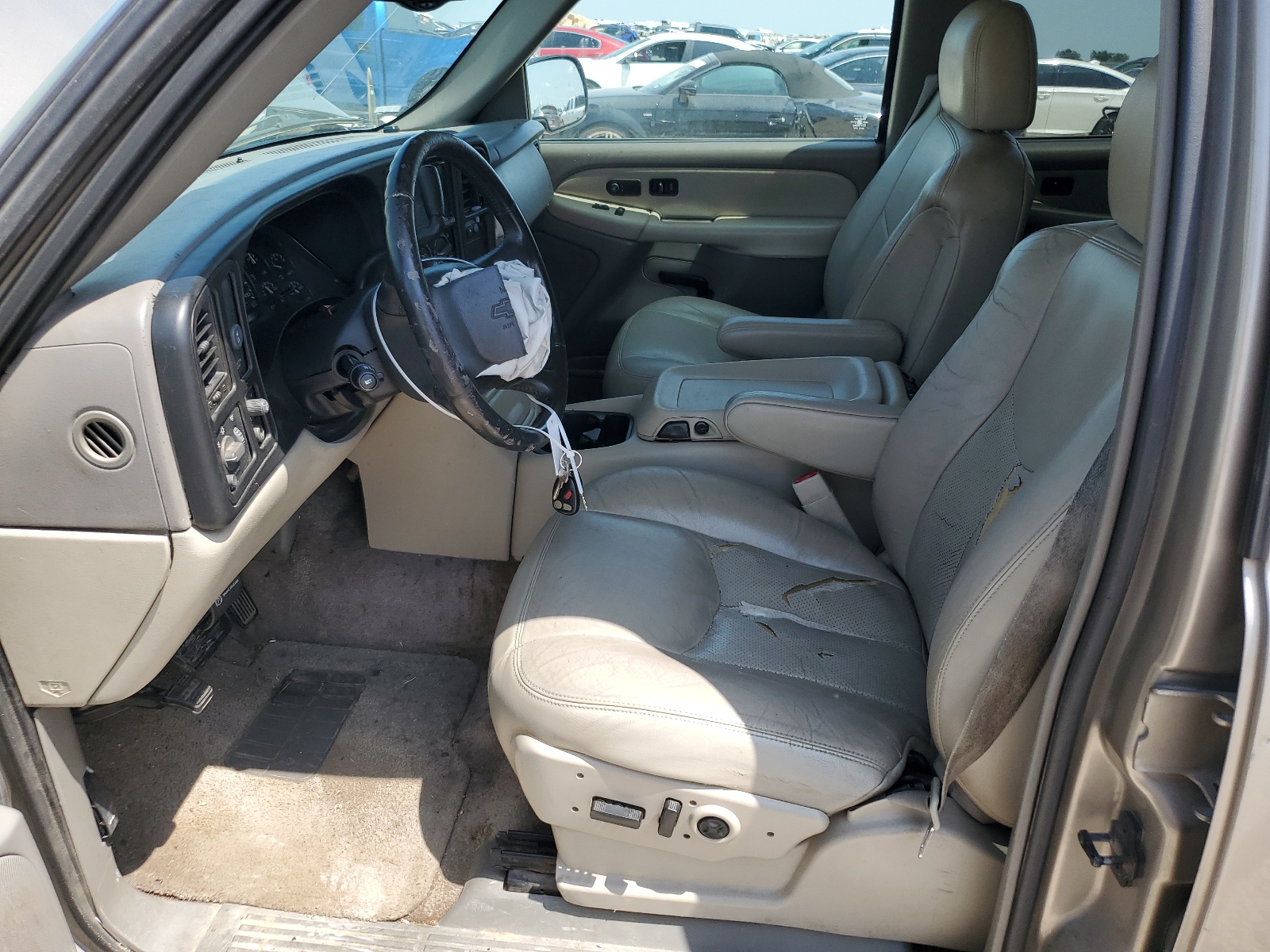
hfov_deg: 67.3
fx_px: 954
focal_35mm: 26
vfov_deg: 53.1
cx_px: 635
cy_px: 476
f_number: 1.5
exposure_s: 1/1250
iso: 50
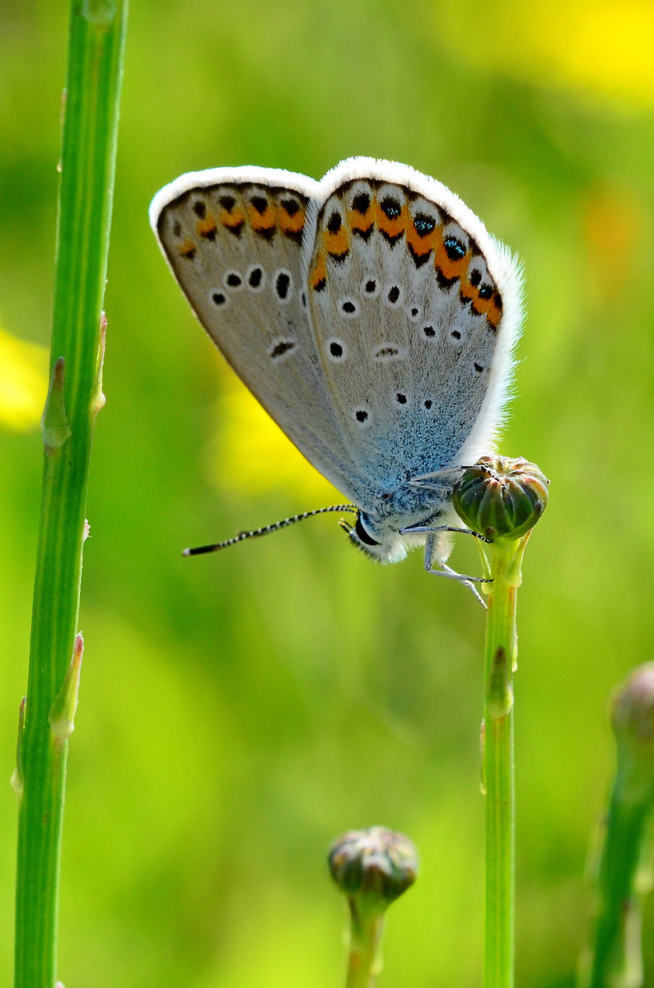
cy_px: 494
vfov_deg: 13.1
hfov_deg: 8.7
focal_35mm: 158
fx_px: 4314
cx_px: 327
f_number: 16
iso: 720
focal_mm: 105
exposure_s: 1/250
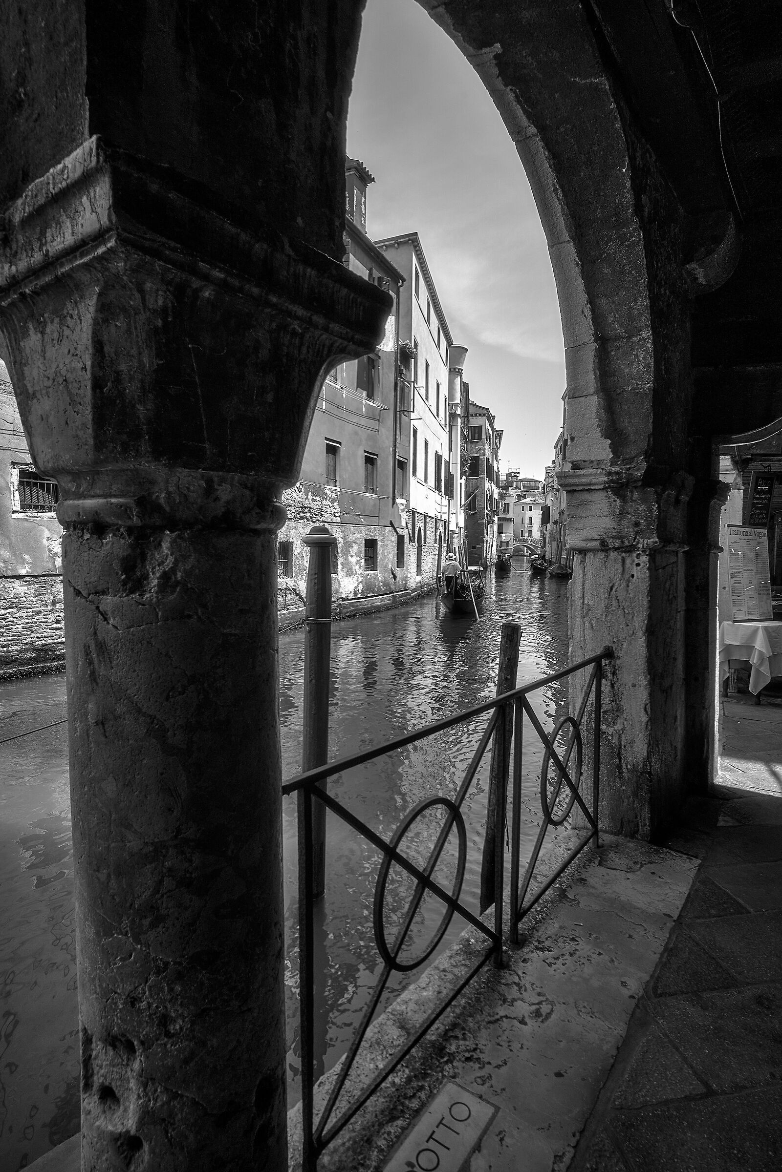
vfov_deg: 90.0
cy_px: 586
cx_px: 391
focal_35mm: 18
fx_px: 586
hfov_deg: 67.4
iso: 400
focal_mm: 18
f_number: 11
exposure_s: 1/125
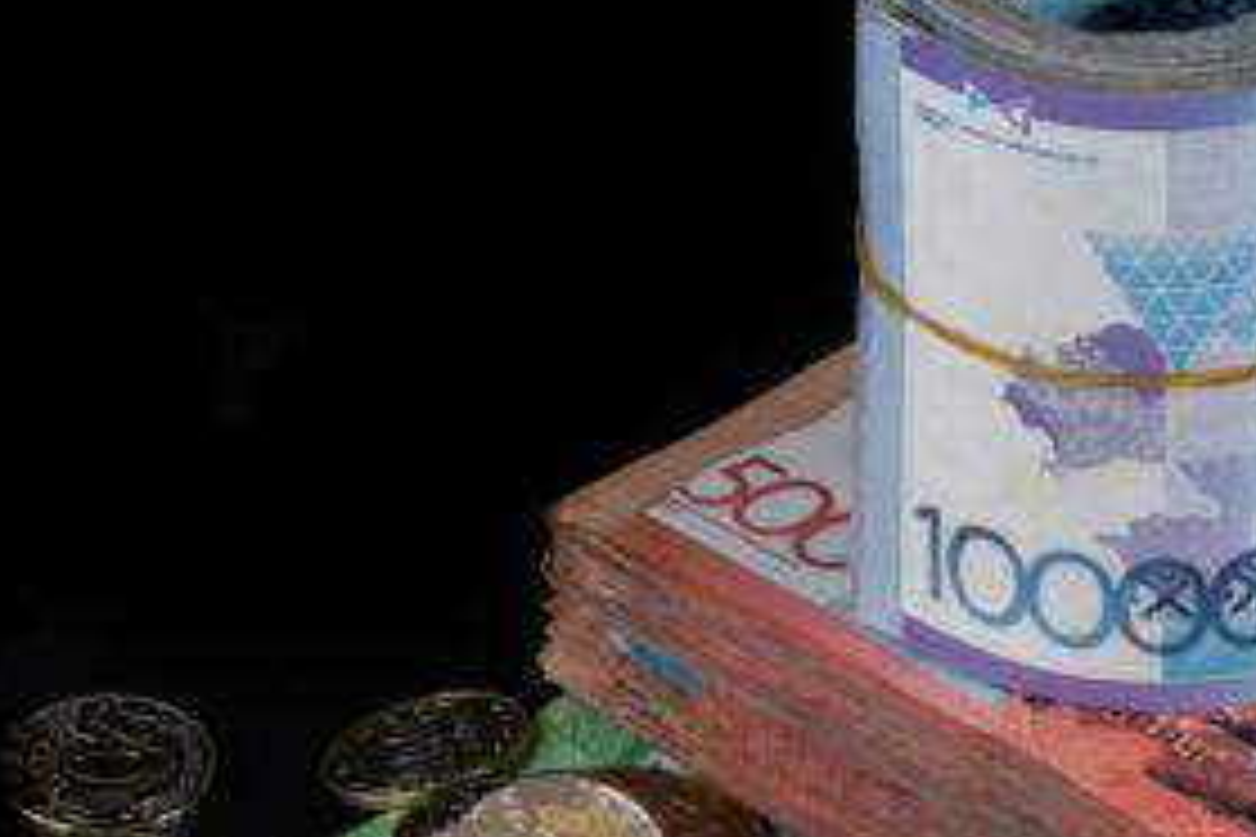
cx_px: 734
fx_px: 9838
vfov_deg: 4.9
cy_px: 774
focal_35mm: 282
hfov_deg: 7.3
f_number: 29
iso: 64
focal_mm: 105
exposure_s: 1/125
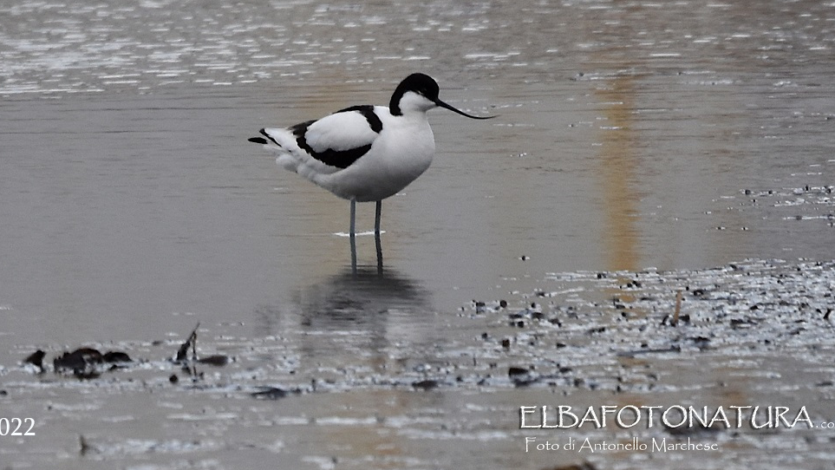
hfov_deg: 3.0
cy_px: 158
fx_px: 15899
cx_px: 397
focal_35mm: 718
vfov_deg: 1.7
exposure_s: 1/320
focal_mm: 400
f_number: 6.3
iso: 400
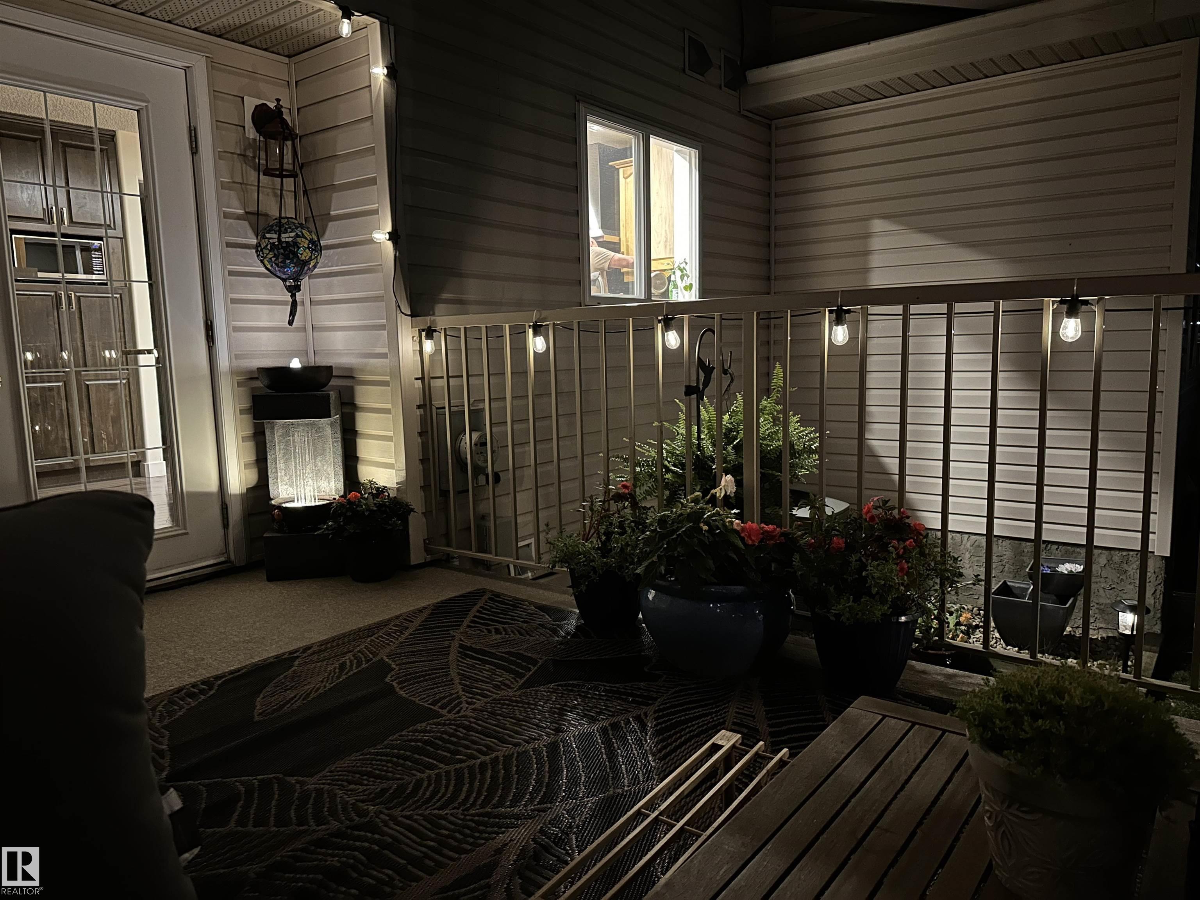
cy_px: 450
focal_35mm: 24
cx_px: 600
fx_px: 832
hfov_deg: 71.6
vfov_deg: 56.8
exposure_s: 1/12
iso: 800
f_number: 1.78
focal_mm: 6.86
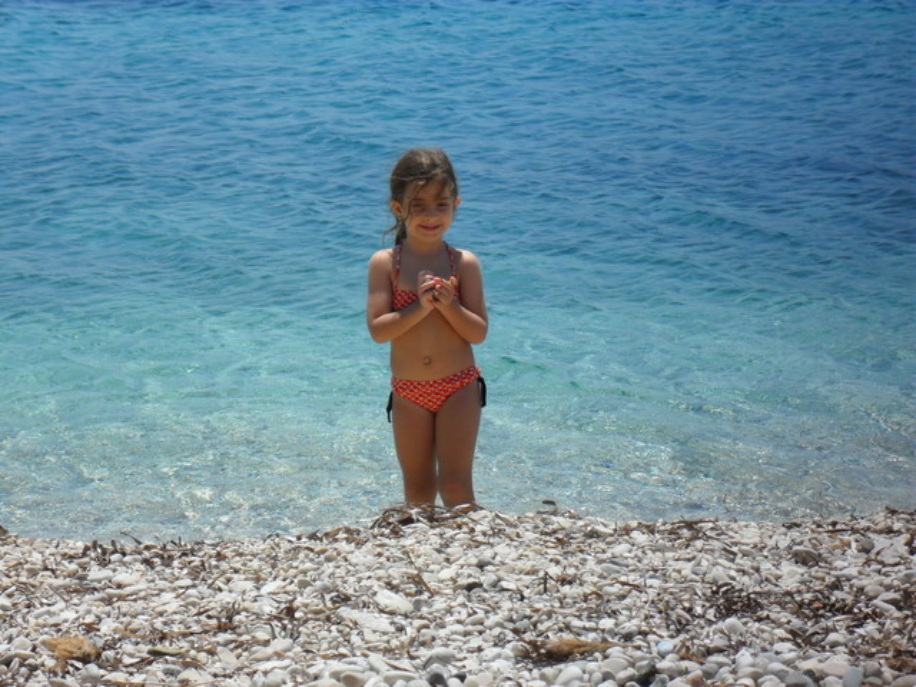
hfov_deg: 14.6
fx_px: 3572
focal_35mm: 135
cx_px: 458
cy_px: 344
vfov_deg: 11.0
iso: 100
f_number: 5.9
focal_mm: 24.5
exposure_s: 1/750
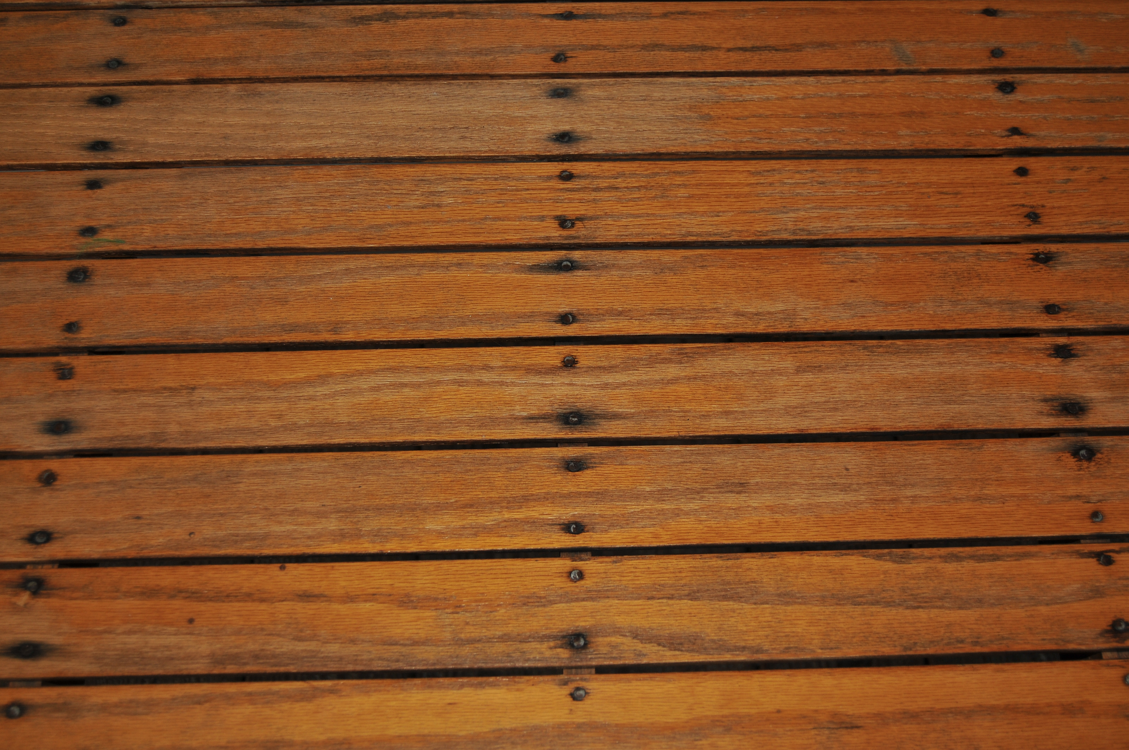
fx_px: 1503
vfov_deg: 28.0
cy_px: 375
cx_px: 564
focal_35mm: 48
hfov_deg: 41.2
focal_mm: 32
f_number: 4.5
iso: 250
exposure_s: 1/160
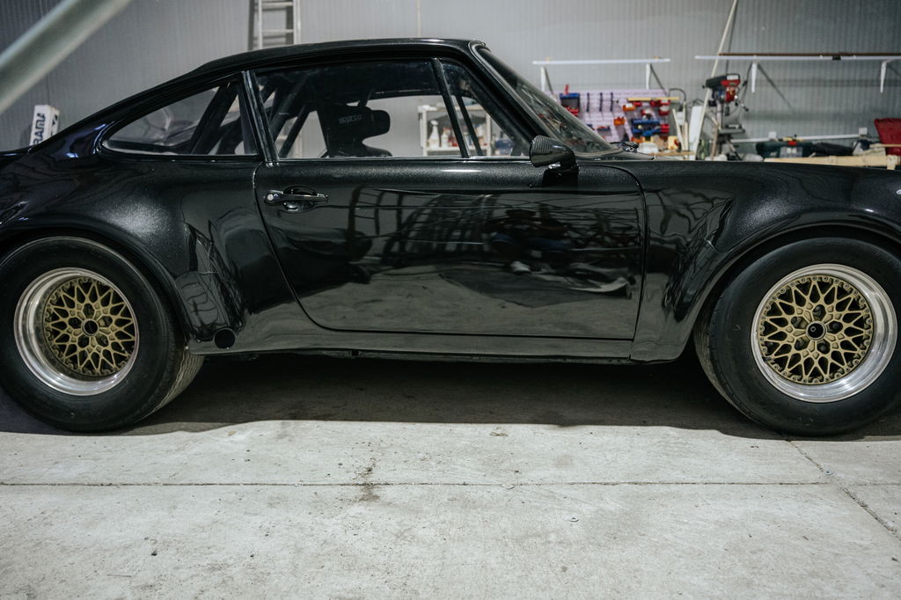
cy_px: 300
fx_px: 701
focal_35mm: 28
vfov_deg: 46.4
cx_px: 450
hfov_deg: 65.5
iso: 3200
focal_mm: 28
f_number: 2.8
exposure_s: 1/60
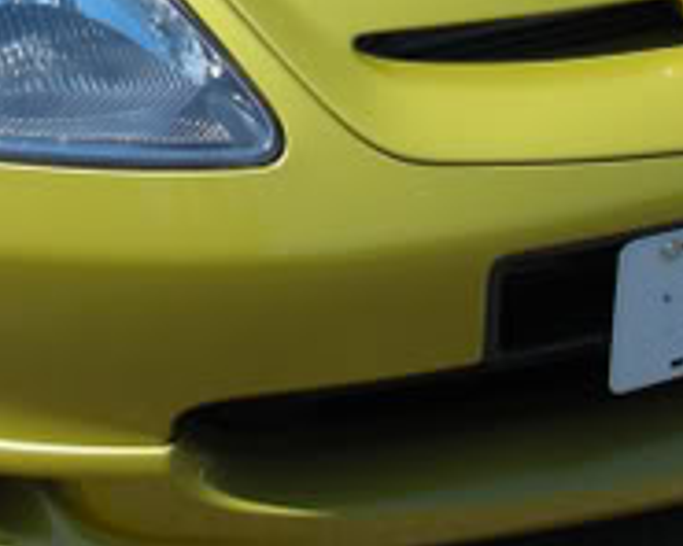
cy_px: -247
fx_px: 2385
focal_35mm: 118
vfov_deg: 12.5
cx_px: 318
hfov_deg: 16.3
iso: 50
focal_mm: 5.8
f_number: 8.5
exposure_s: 1/81.4
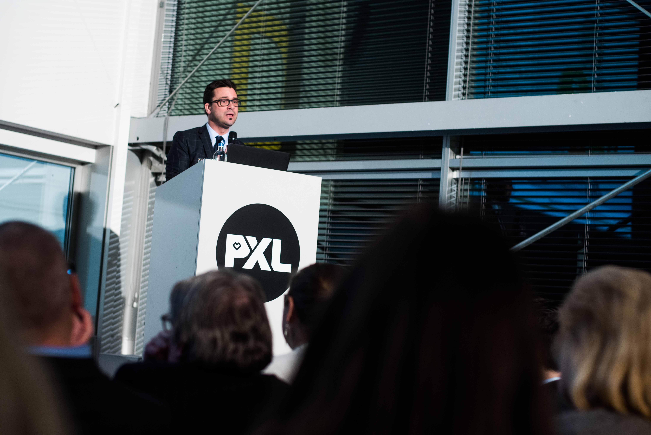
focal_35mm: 50
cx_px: 326
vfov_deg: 27.0
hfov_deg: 39.6
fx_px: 904
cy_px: 218
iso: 800
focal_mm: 50
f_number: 2.8
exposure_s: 1/80
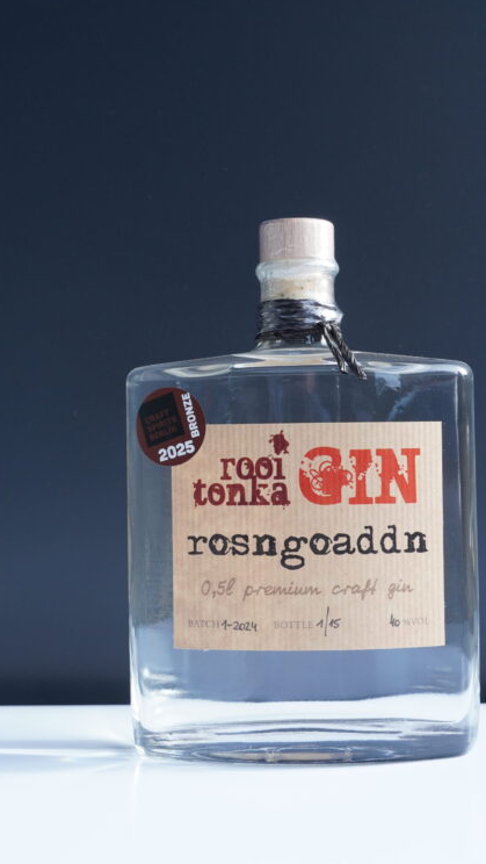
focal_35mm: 57
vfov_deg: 36.6
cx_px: 257
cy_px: 431
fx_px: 1305
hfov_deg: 21.1
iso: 400
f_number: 8
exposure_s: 1/100
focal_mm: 36
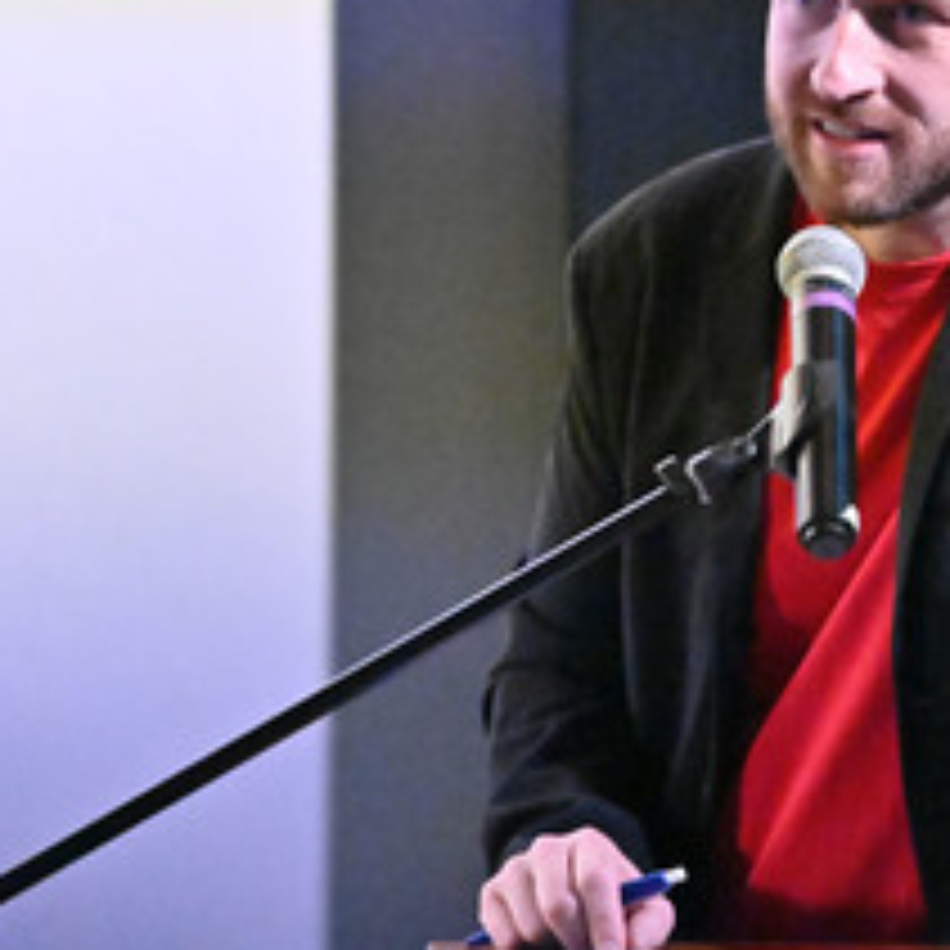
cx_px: 862
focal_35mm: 363
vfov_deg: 4.8
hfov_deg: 4.8
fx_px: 11271
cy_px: 392
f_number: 2.8
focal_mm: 200
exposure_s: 1/400
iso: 32000
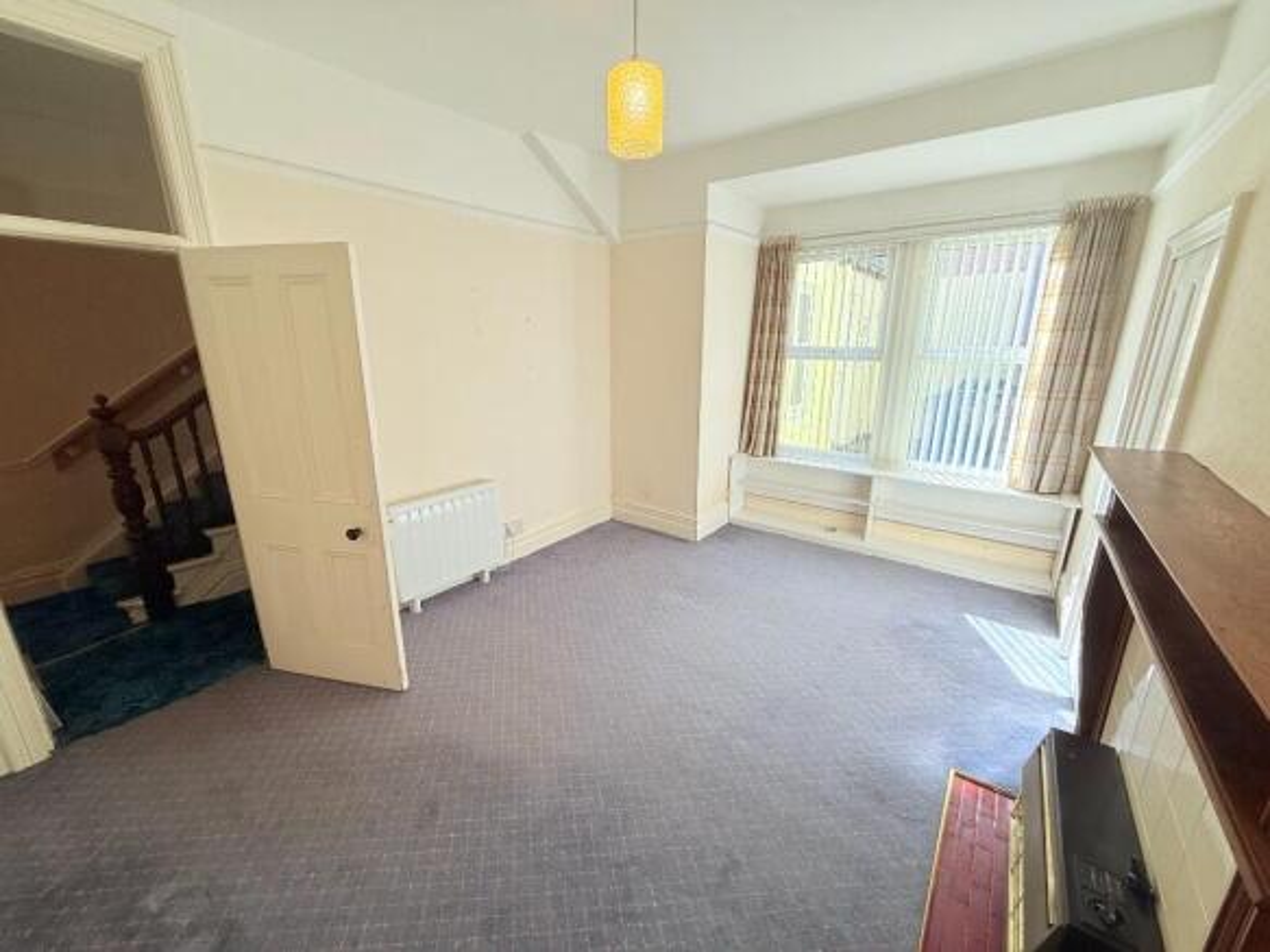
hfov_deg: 102.1
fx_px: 514
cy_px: 476
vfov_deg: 85.7
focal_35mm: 14
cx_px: 635
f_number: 2.2
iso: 50
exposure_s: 1/162
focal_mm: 2.22
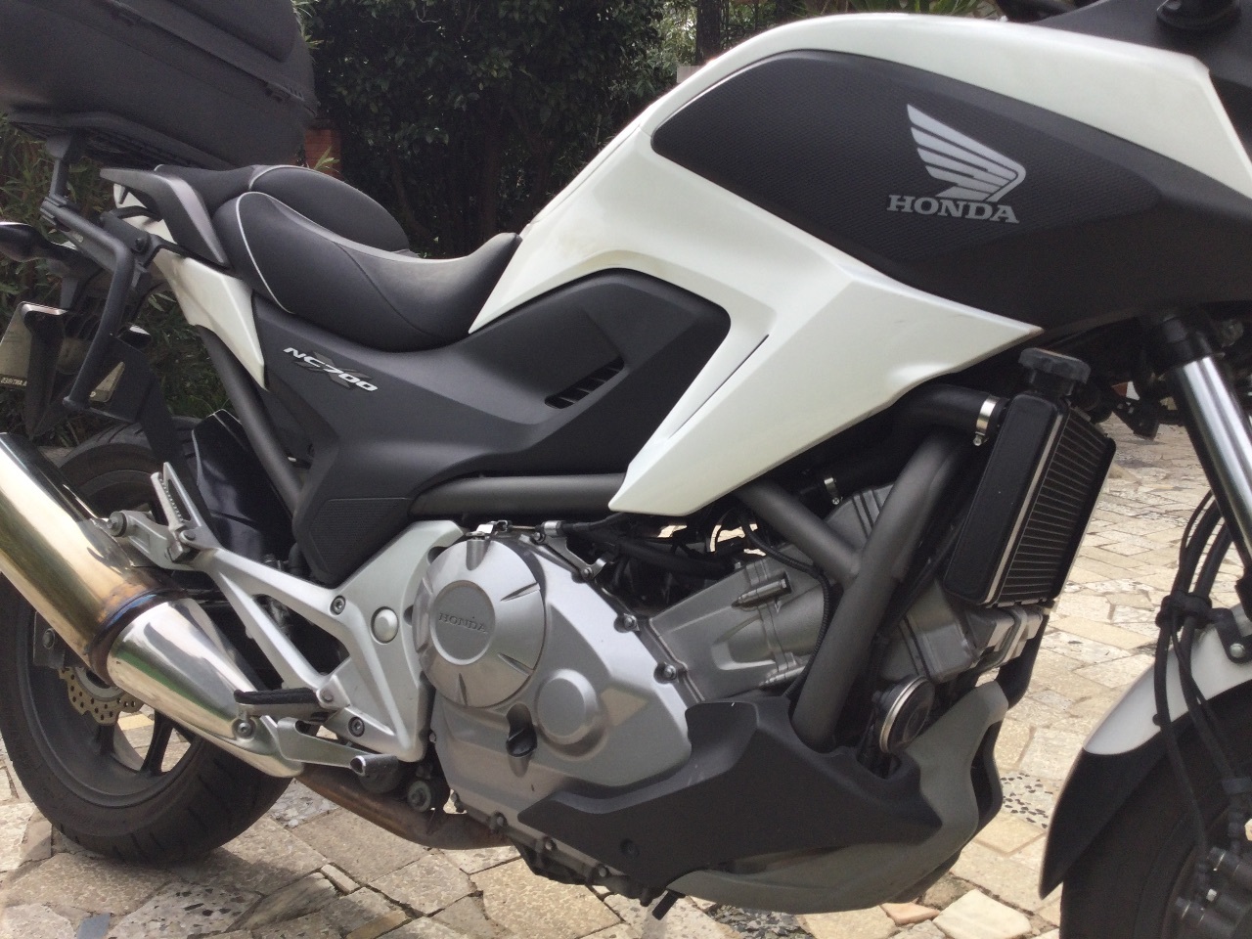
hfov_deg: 58.4
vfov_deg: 45.4
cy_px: 470
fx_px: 1121
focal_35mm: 31
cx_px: 626
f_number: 2.4
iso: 25
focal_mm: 3.3
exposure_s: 1/485
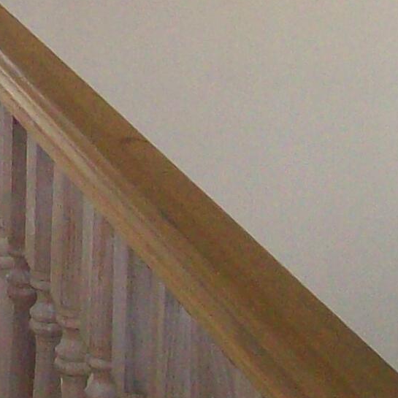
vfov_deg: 9.6
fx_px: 2276
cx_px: -489
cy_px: -270
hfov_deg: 9.2
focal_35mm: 175
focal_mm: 6
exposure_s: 1/64
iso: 200
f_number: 2.7
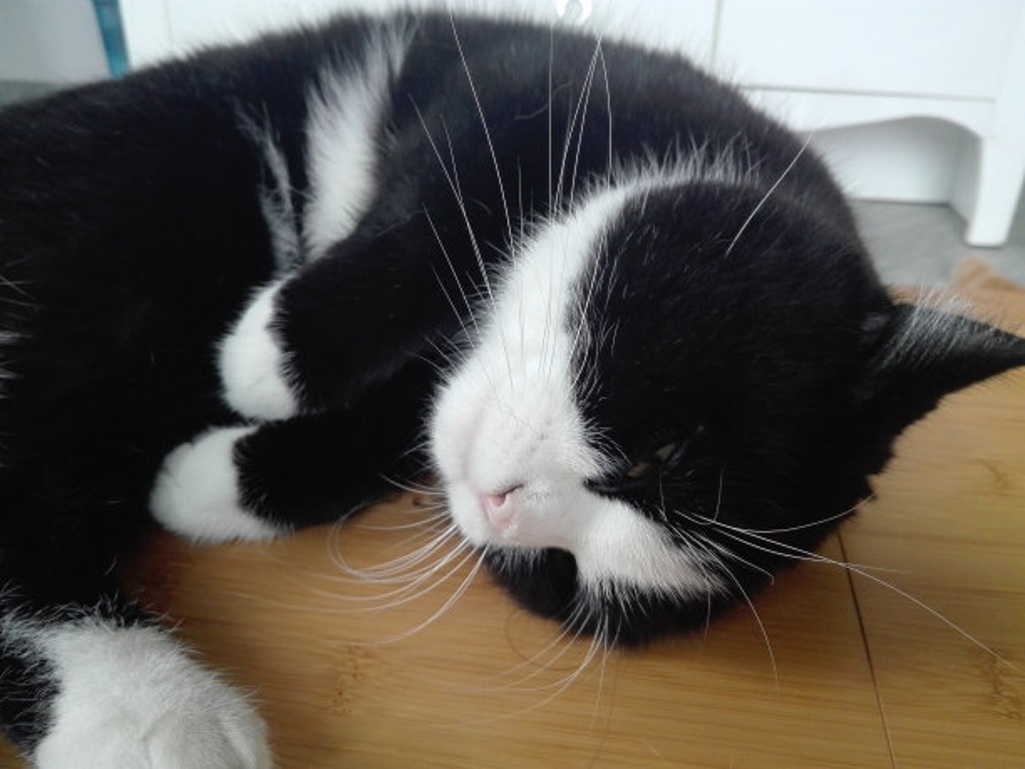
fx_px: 799
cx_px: 512
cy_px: 384
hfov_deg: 65.3
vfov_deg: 51.4
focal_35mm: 27
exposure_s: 1/30
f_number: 2
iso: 390
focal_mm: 3.79
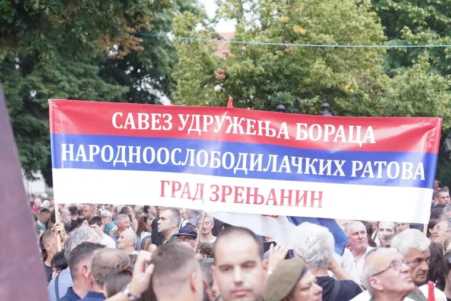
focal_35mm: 112
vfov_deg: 12.3
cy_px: 150
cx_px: 226
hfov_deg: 18.2
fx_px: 1404
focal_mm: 75
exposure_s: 1/500
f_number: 4
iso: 3200
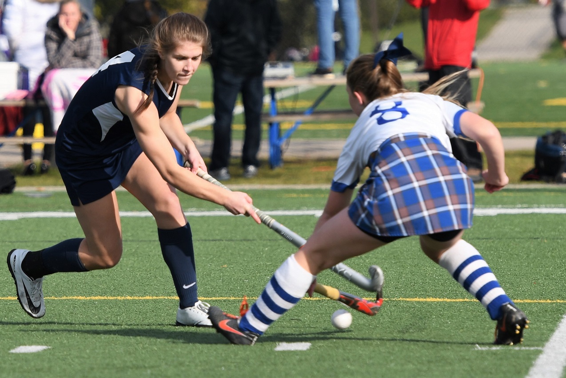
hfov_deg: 7.8
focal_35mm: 262
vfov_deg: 5.2
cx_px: 283
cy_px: 189
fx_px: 4128
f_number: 4
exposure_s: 1/1250
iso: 110
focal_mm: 175
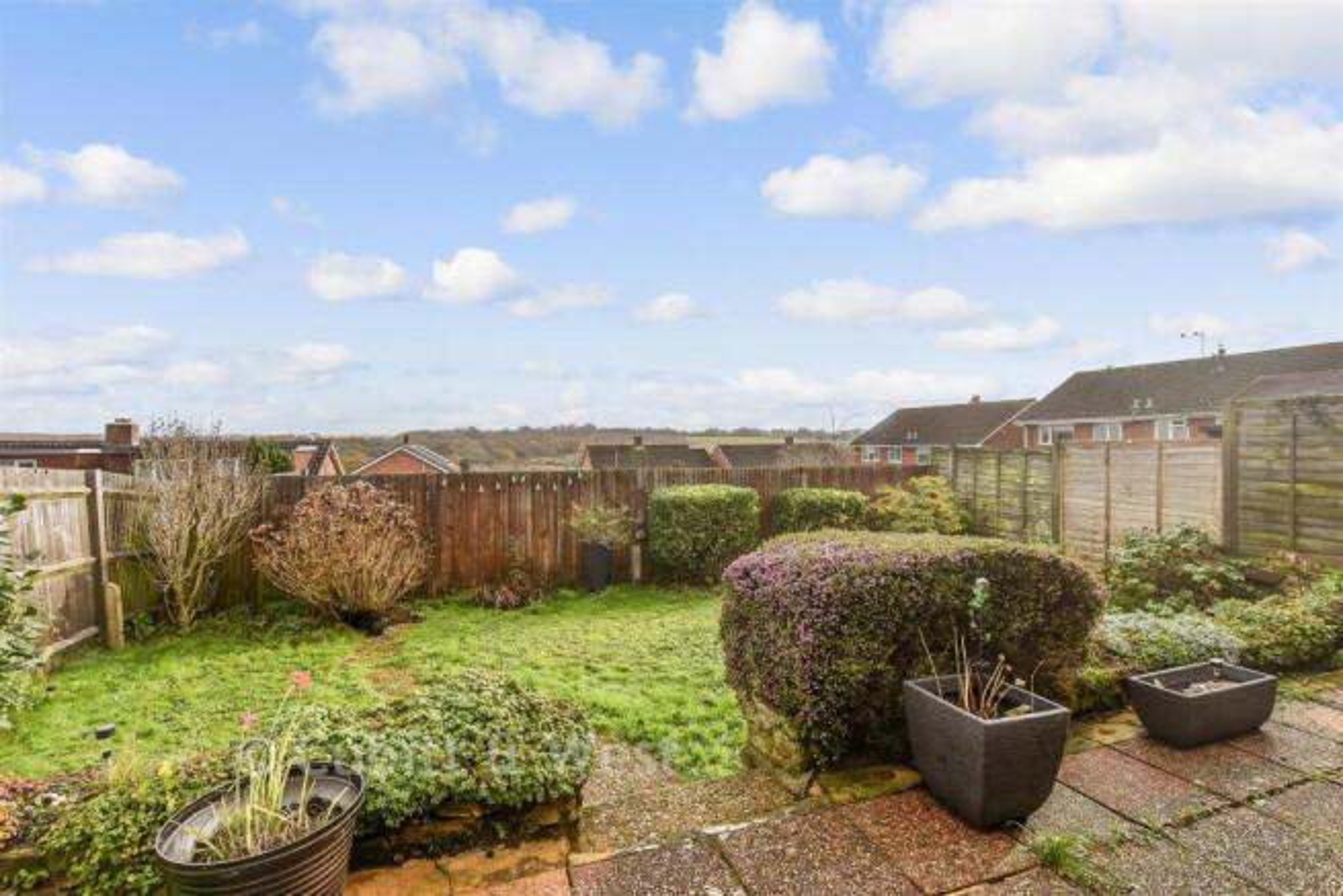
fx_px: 560
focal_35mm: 15
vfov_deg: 77.4
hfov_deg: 100.4
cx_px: 672
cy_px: 448
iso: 160
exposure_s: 1/250
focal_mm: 10
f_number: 8
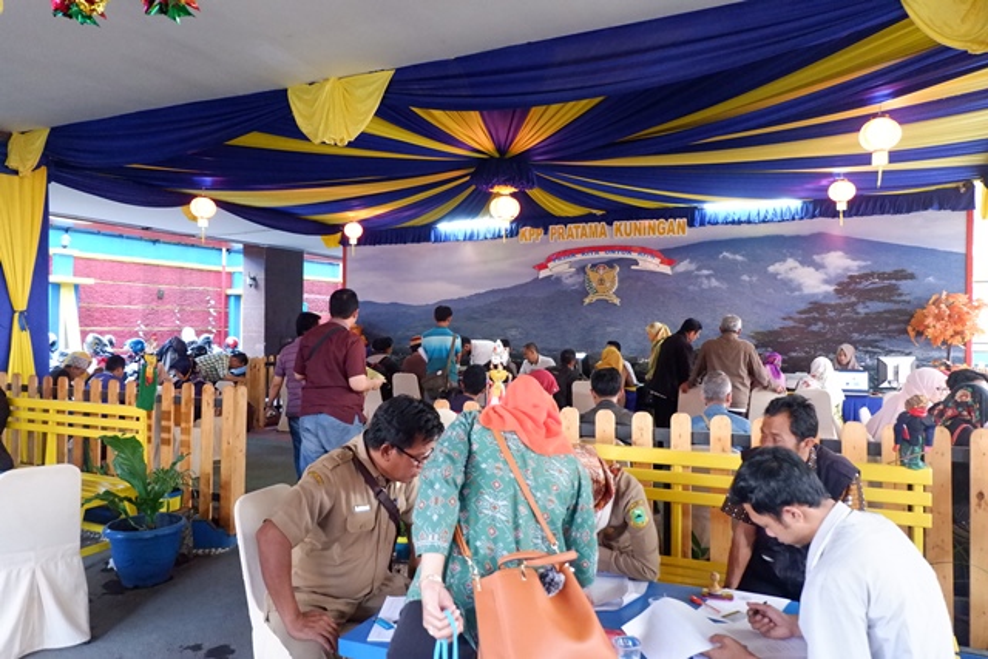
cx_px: 494
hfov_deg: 73.7
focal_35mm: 24
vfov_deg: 53.2
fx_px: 659
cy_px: 330
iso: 6400
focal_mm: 16
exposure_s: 1/125
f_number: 3.5
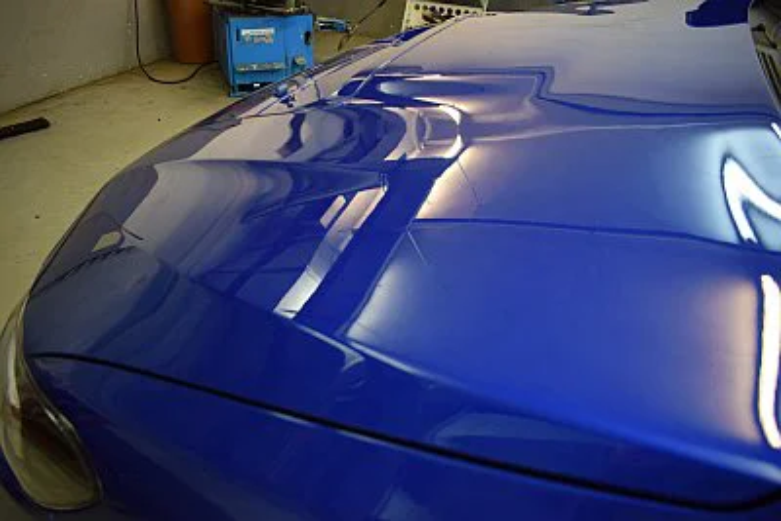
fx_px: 586
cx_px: 390
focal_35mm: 27
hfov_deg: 67.4
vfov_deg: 48.0
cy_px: 260
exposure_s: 1/60
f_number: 3.5
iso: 1250
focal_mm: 18
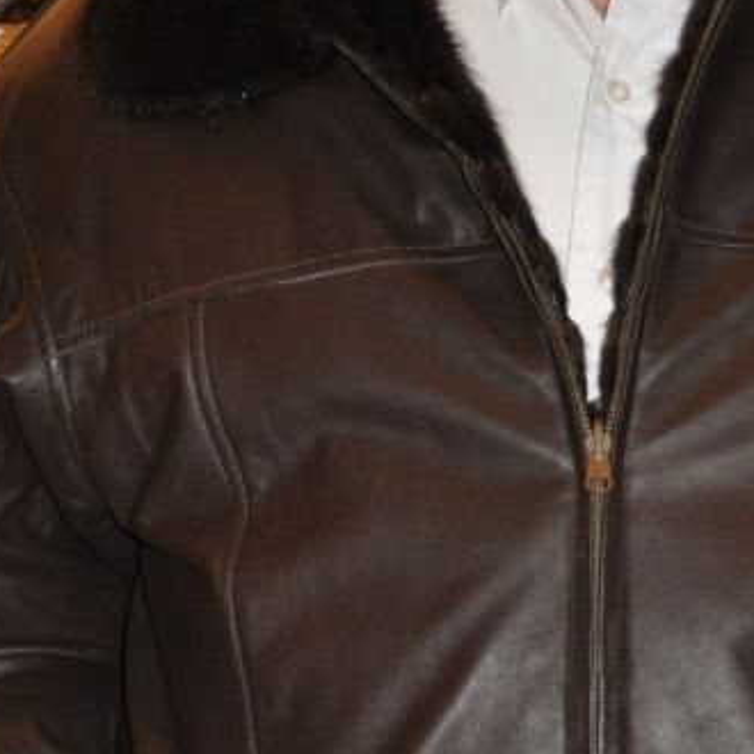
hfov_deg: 7.9
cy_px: 338
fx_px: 5471
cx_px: 659
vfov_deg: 7.9
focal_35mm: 222
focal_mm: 48
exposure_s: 1/60
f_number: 4.8
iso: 800
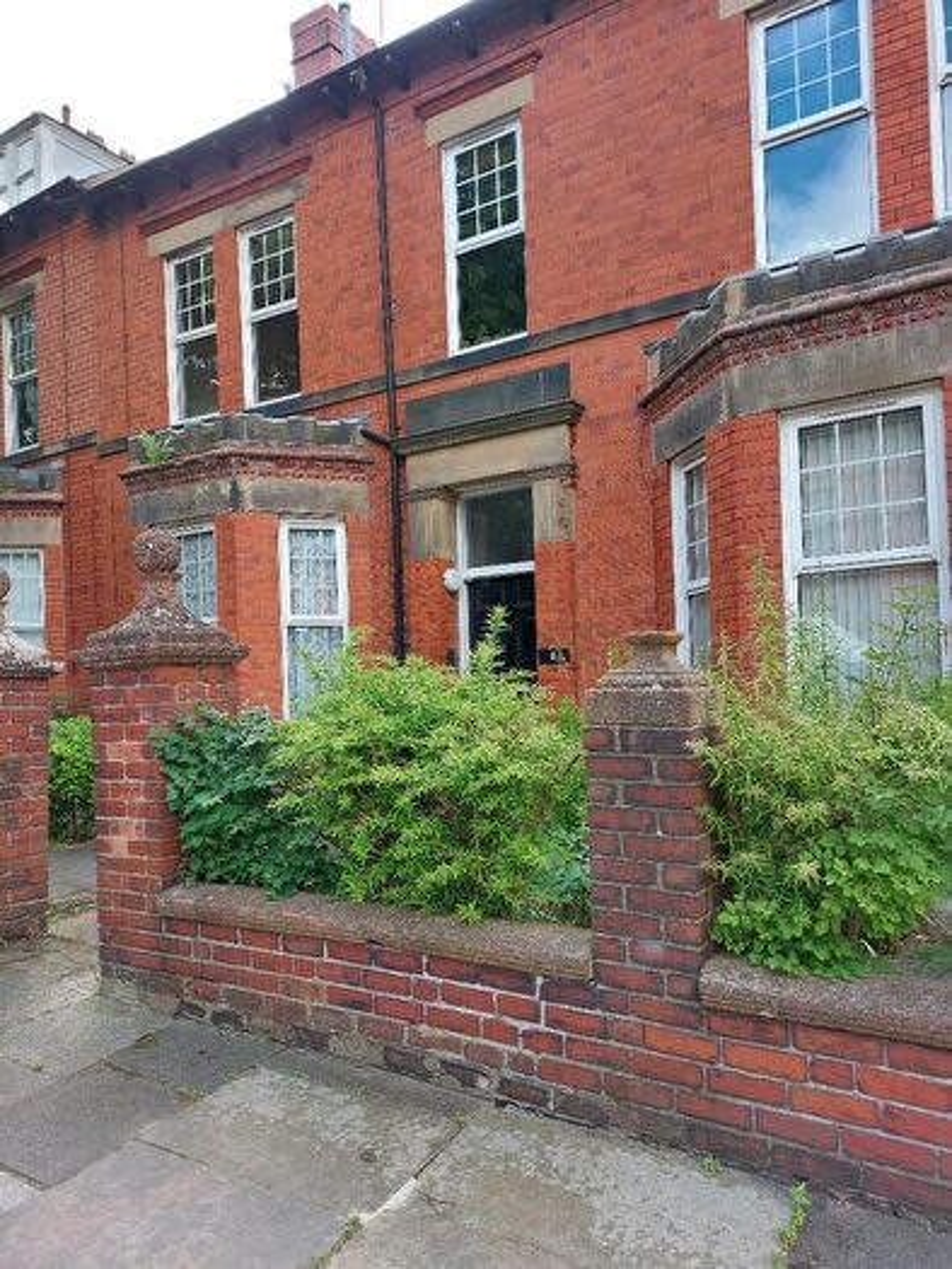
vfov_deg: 69.4
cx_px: 476
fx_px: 916
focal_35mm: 25
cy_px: 634
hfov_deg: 54.9
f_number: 1.8
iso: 25
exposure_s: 1/158
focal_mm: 5.23
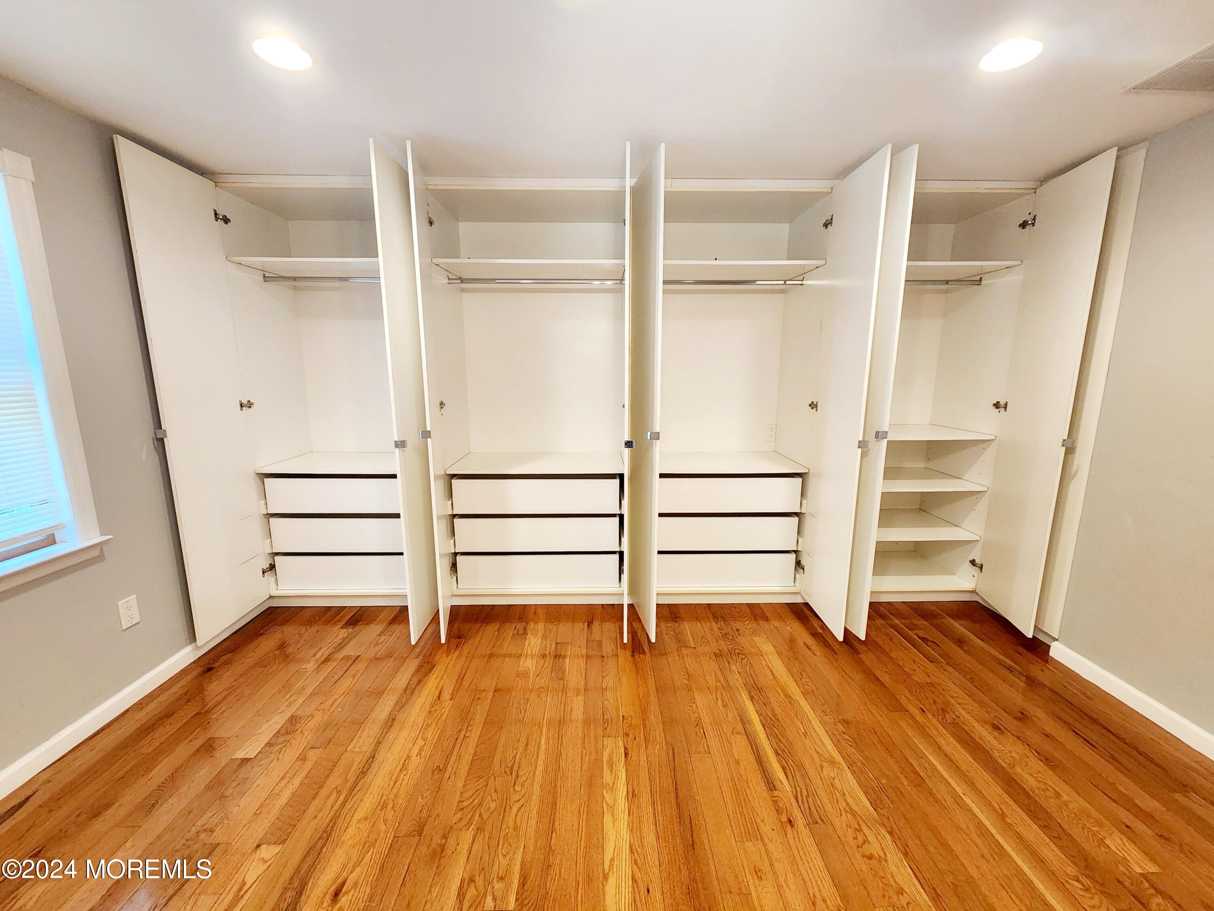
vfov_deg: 89.9
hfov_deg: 106.2
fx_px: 456
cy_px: 456
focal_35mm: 13
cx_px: 607
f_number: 2.2
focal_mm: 2.2
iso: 320
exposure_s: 1/60.2
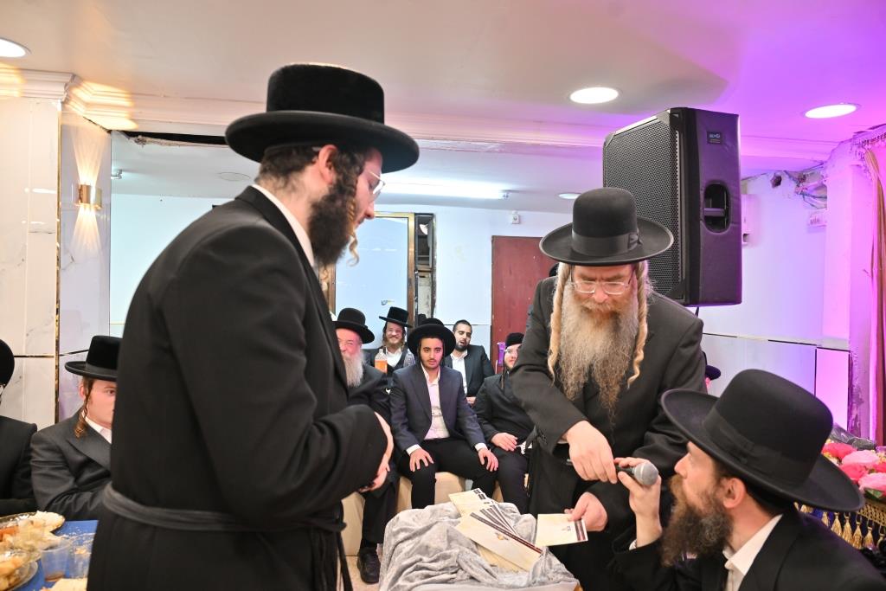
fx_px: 591
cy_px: 296
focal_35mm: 24
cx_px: 443
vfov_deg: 53.1
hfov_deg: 73.7
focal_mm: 24
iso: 640
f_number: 4
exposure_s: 1/160
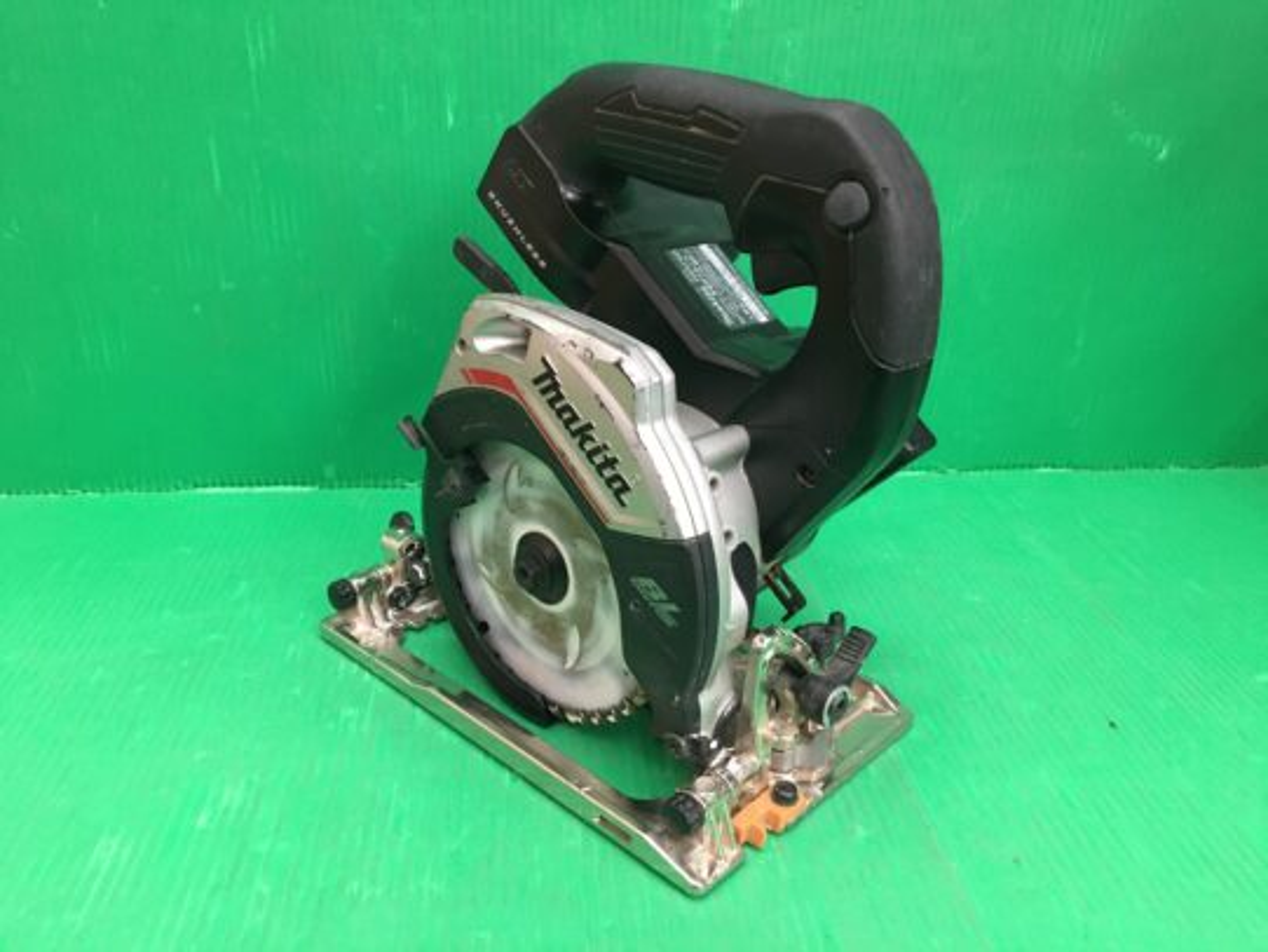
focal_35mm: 29
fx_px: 1063
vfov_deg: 48.2
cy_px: 476
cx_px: 634
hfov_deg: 61.6
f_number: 2.2
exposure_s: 1/15
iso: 64
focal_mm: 4.15
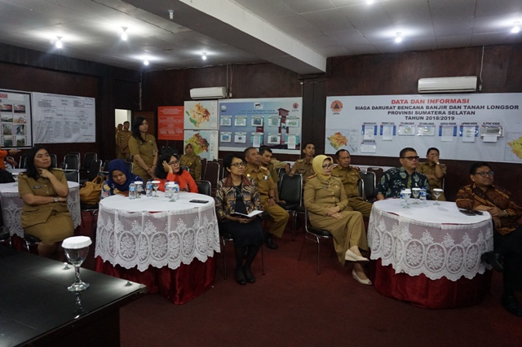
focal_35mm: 26
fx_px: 370
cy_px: 174
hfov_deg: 70.5
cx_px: 261
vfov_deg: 50.4
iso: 3200
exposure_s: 1/160
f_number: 3.5
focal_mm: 17
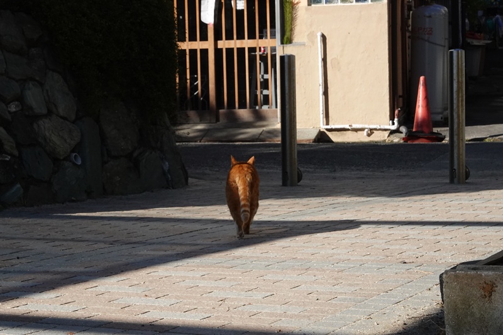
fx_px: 1550
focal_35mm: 111
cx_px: 252
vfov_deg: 12.3
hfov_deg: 18.4
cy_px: 168
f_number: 11
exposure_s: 1/1000
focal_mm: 40.37
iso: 1000
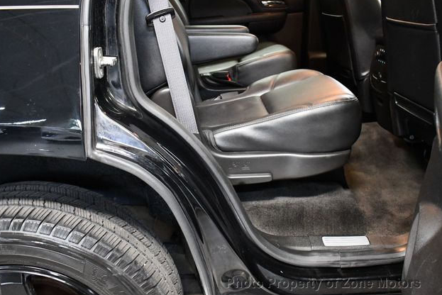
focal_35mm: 37
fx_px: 454
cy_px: 145
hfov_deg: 51.9
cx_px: 217
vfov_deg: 36.0
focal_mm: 18
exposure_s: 1/60
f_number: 3.5
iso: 5000
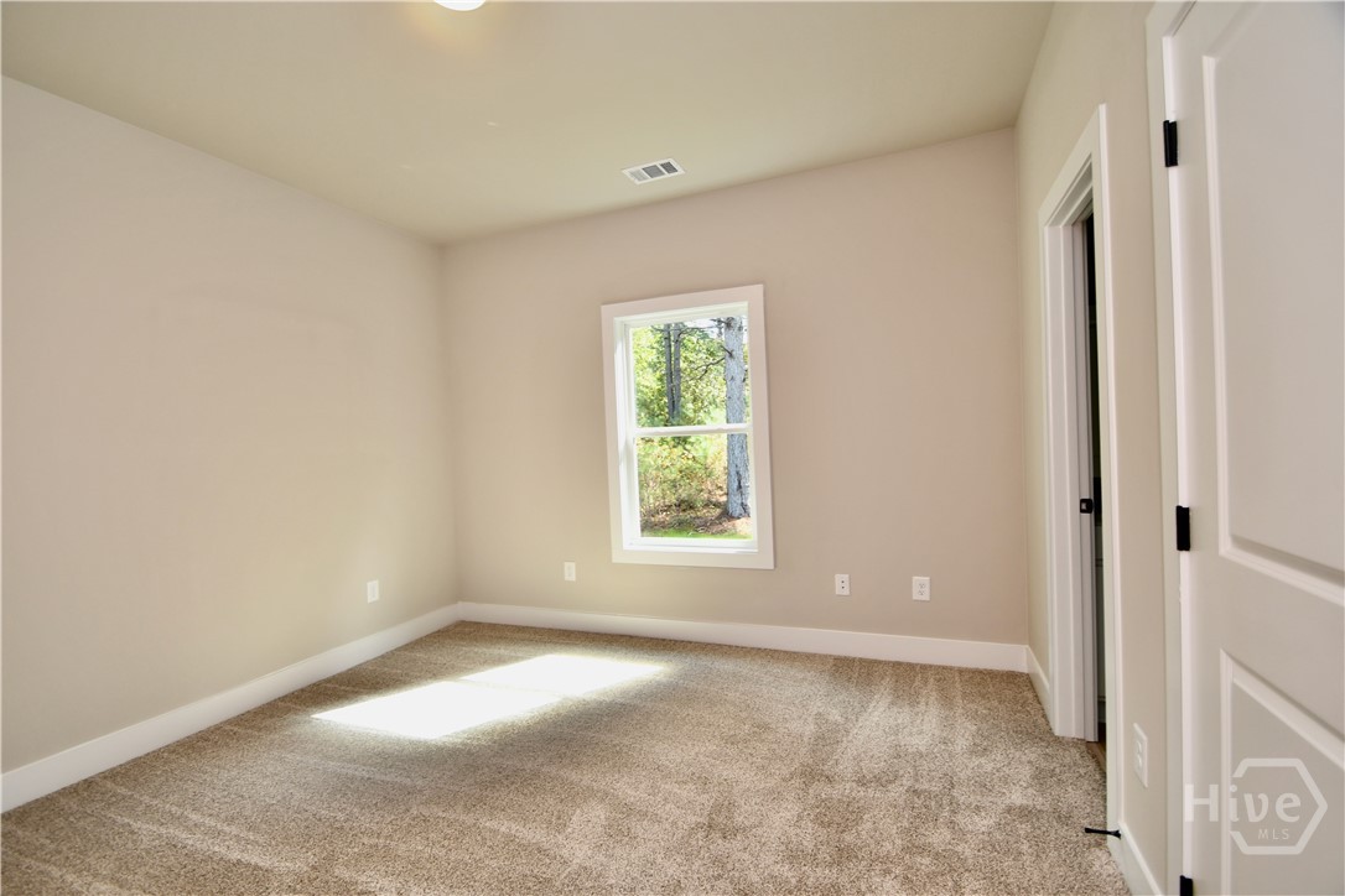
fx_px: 560
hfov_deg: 100.4
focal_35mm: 15
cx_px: 672
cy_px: 448
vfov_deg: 77.3
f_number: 4
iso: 250
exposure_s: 1/60
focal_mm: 10
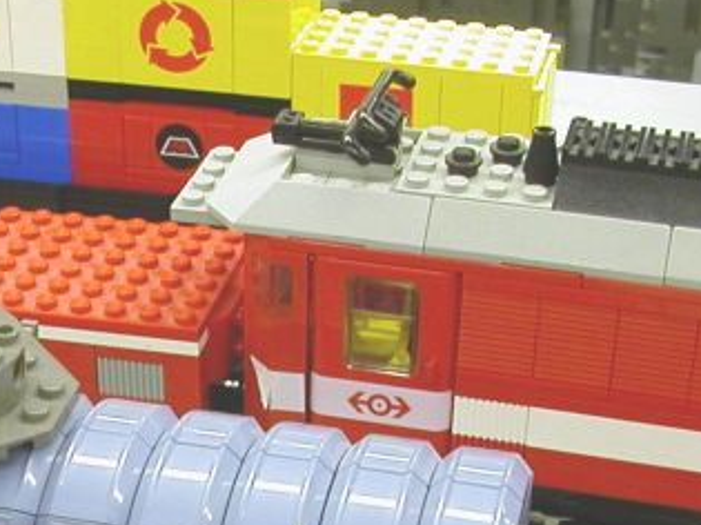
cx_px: 107
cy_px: 654
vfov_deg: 15.1
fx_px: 1903
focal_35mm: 94
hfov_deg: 20.6
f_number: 2.7
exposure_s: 1/8.4
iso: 100
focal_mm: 5.6
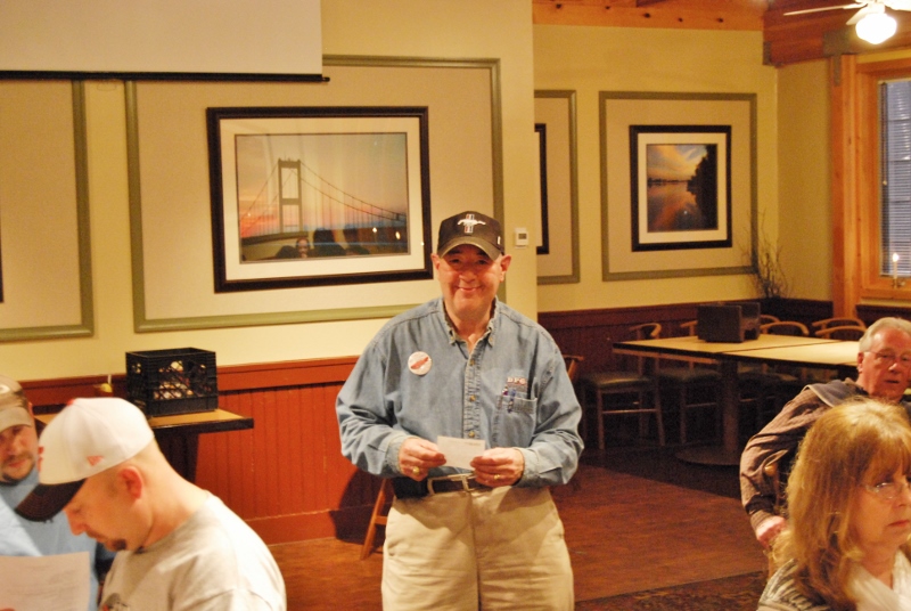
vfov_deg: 22.7
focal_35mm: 60
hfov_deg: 33.4
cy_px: 306
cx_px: 456
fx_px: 1521
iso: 1600
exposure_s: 1/13
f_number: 5
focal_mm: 40
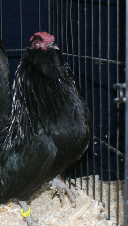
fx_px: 560
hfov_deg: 13.0
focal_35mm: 93
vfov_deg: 22.9
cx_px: 23
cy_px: 116
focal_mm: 28
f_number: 5.6
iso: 800
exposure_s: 1/60
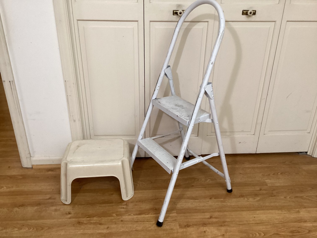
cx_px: 158
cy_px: 119
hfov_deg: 58.3
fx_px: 284
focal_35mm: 31
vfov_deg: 45.4
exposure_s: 1/60
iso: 250
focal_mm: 3.3
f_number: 2.4
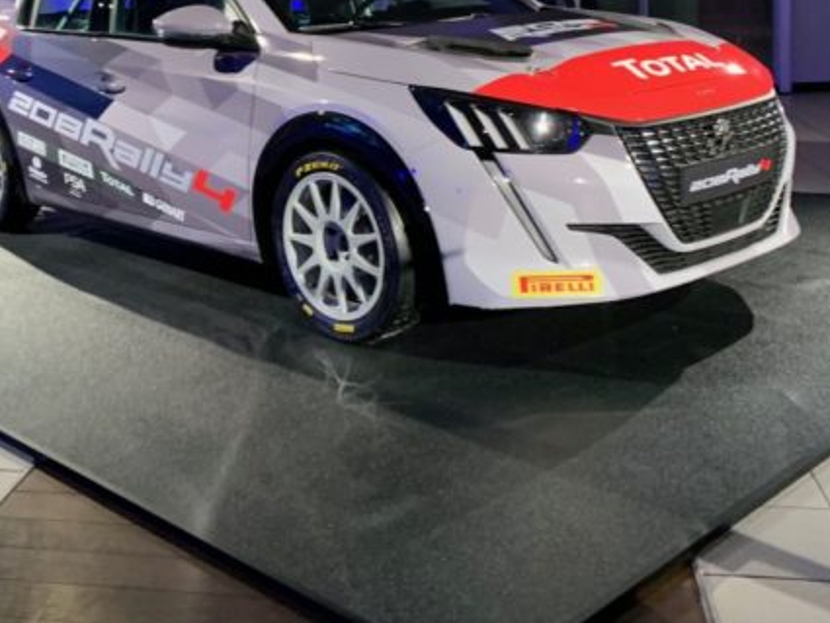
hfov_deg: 39.5
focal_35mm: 47
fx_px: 1127
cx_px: 219
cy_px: 139
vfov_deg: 30.3
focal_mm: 4.25
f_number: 1.8
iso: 200
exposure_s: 1/50
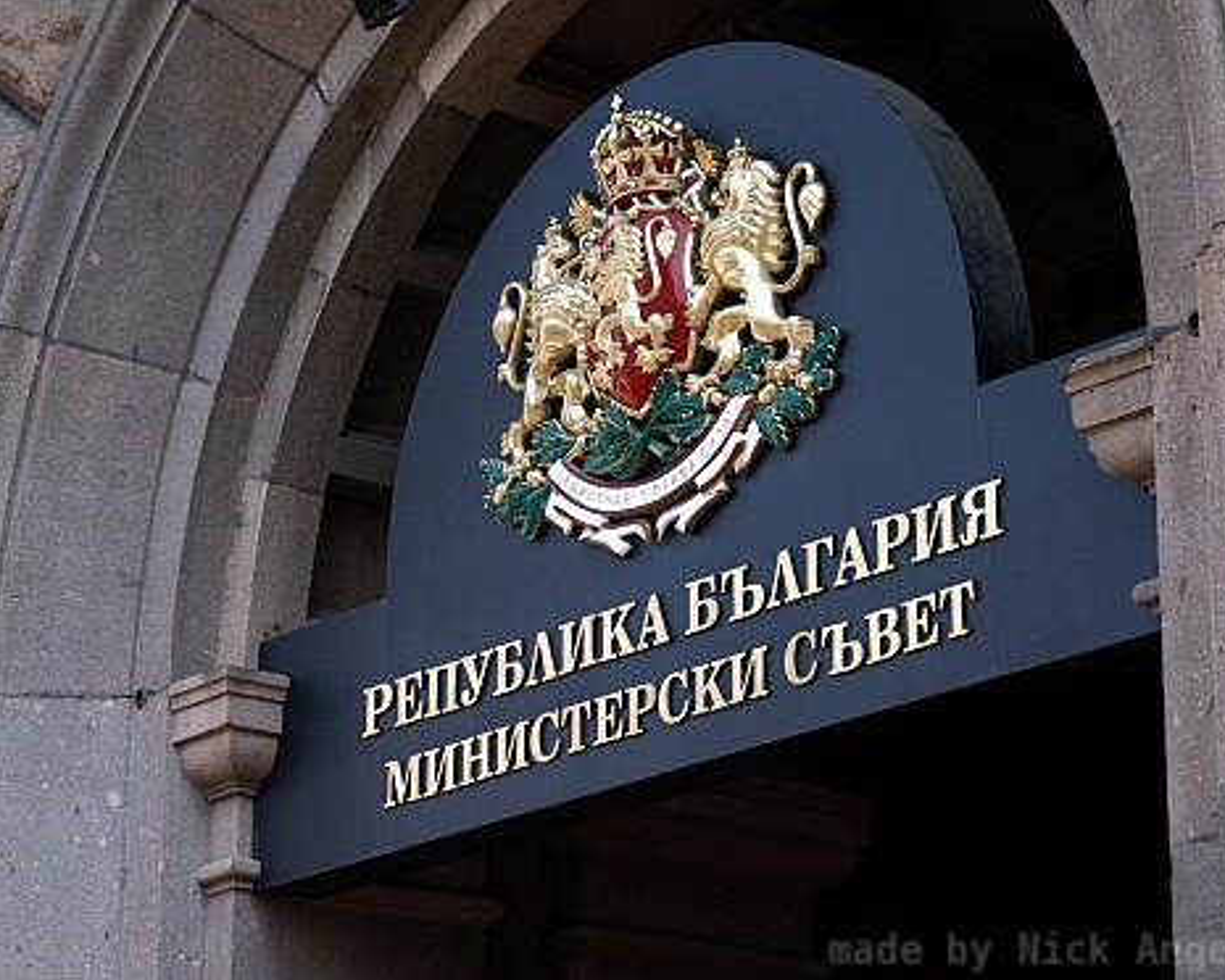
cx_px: 656
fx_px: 4677
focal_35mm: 129
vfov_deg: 12.0
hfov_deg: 14.9
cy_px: 491
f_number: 6.7
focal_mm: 31.21
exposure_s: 1/125
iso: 100
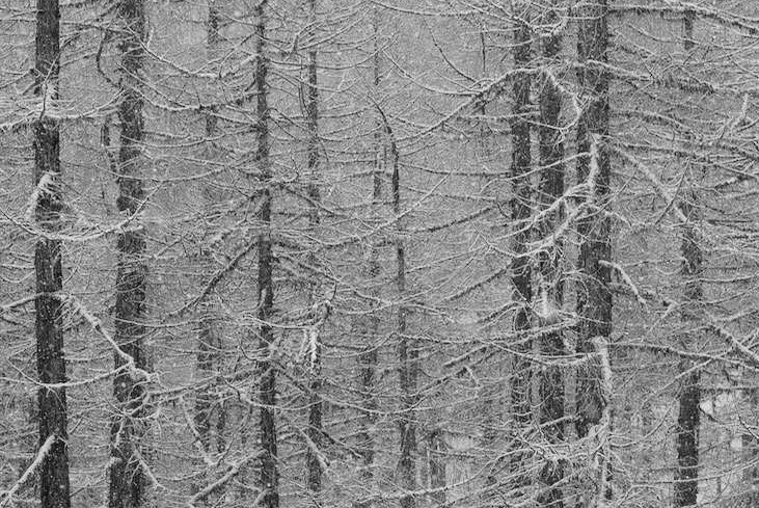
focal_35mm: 210
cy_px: 222
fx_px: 4432
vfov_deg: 6.6
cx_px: 540
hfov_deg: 9.8
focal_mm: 120
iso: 400
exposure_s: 1/200
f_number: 11
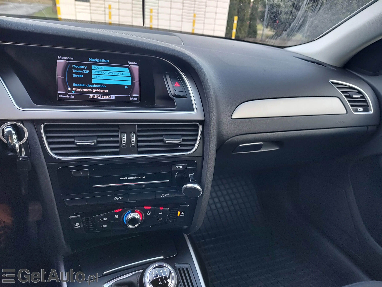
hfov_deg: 73.9
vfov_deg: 58.9
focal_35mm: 23
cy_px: 144
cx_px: 191
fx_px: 254
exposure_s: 1/50
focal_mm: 5.56
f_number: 1.8
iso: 129
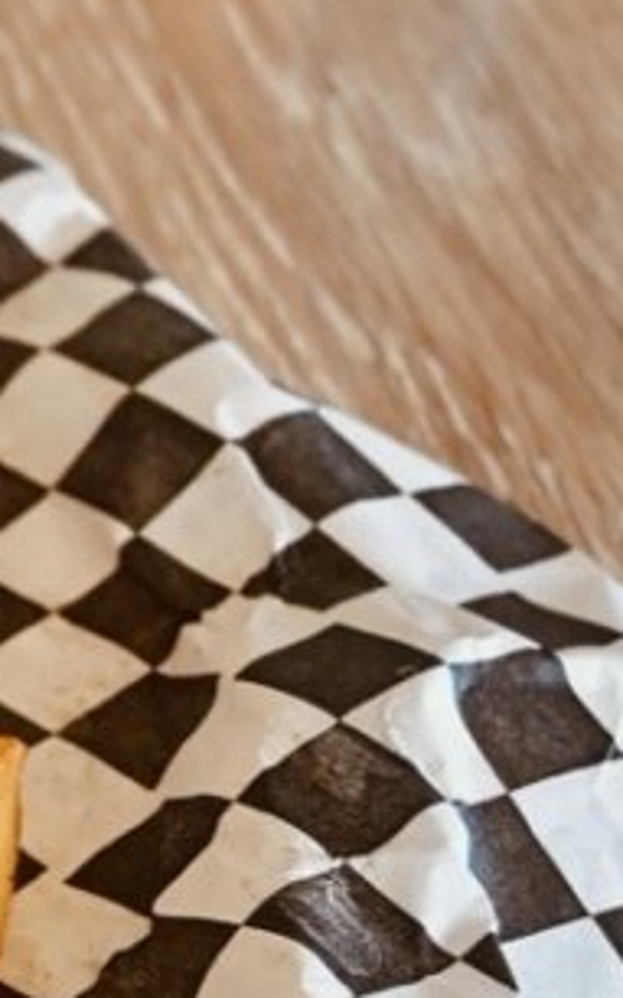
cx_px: -988
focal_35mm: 126
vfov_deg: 16.5
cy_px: 708
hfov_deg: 9.1
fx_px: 3426
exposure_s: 1/125
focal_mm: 21
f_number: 4
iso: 720
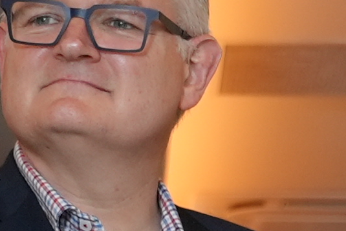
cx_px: 607
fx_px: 3201
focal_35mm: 333
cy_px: 466
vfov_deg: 4.1
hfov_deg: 6.1
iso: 1250
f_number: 4
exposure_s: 1/160
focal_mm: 42
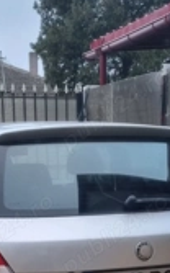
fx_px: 491
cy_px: 262
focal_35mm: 66
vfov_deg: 29.4
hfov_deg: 19.6
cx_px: 57
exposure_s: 1/50
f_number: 1.8
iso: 200
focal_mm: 5.4
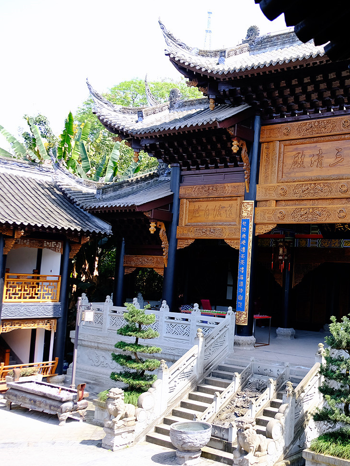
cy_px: 229
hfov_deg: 33.2
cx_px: 344
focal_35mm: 40
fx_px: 539
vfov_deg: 46.8
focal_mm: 18
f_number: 3.2
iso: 200
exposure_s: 1/320
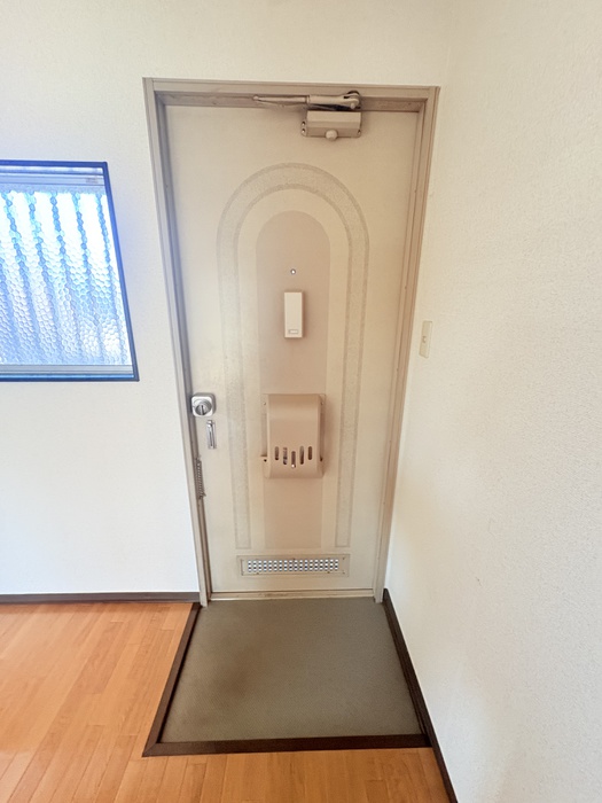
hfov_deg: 85.7
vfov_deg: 102.1
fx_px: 325
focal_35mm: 14
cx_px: 301
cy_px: 402
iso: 200
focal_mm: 2.22
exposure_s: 1/79
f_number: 2.2
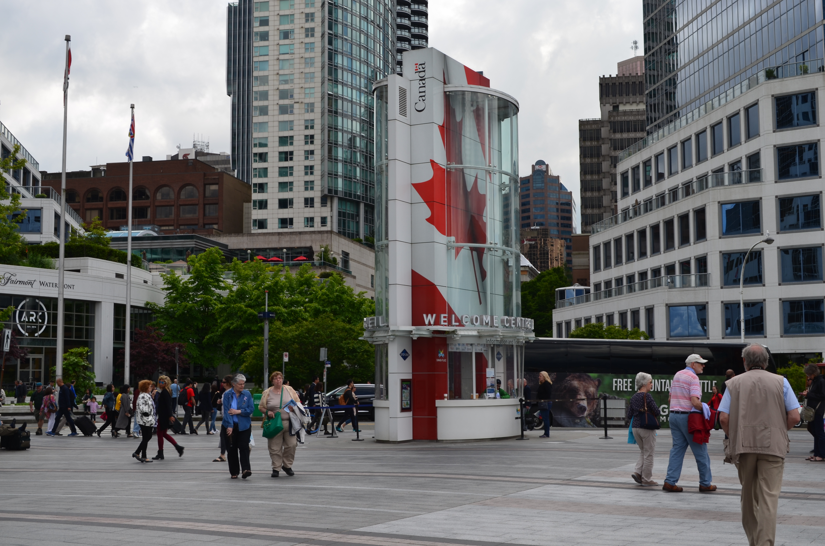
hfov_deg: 41.2
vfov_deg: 28.0
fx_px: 1098
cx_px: 412
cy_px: 273
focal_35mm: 48
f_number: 11
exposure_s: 1/125
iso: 100
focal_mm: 32
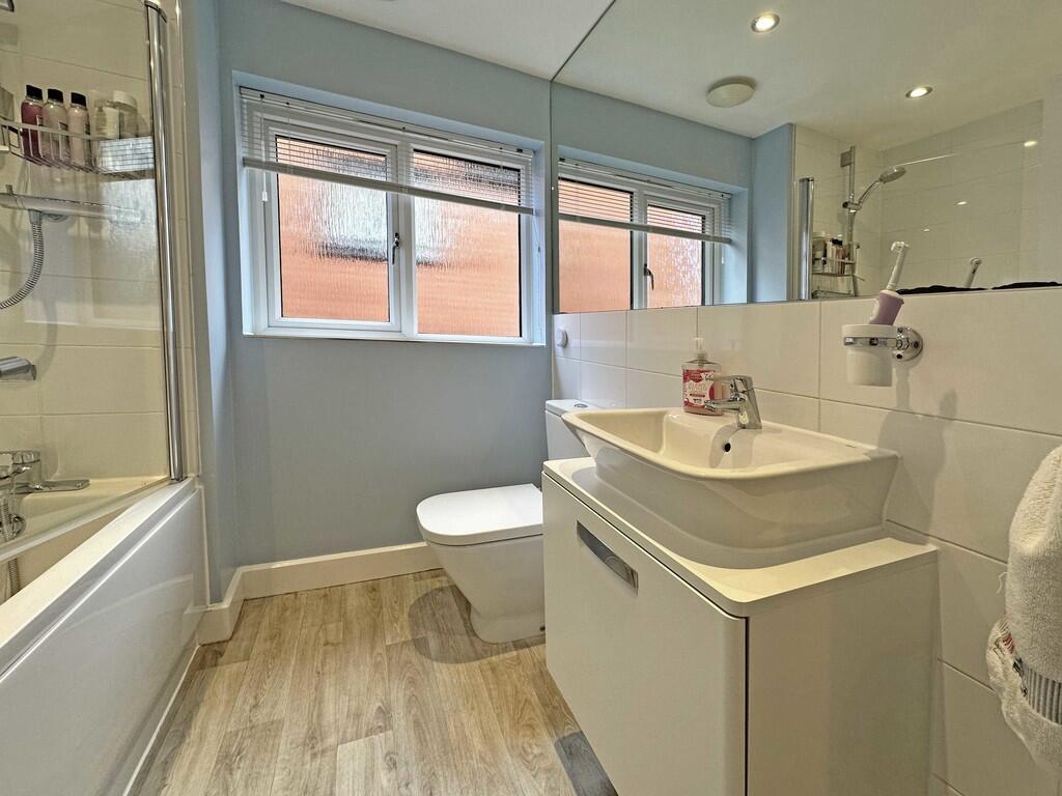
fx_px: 430
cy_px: 398
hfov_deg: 102.1
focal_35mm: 14
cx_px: 531
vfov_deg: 85.7
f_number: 2.2
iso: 80
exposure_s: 1/100
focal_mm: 2.22
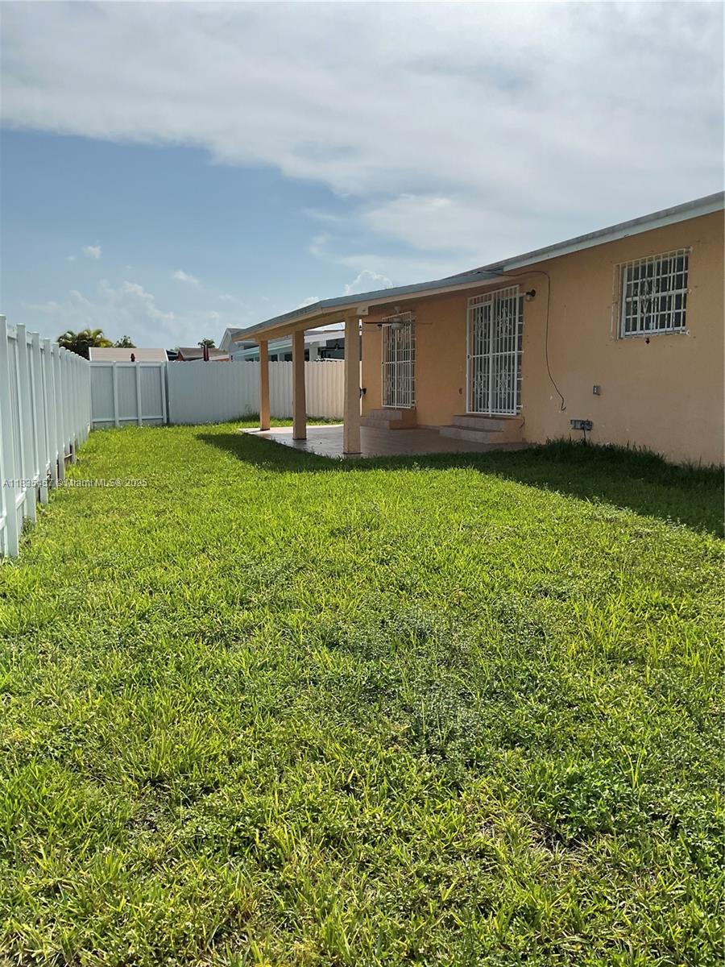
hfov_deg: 48.2
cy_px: 484
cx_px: 362
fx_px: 810
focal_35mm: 29
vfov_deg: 61.7
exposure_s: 1/3788
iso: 16
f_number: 1.8
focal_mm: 3
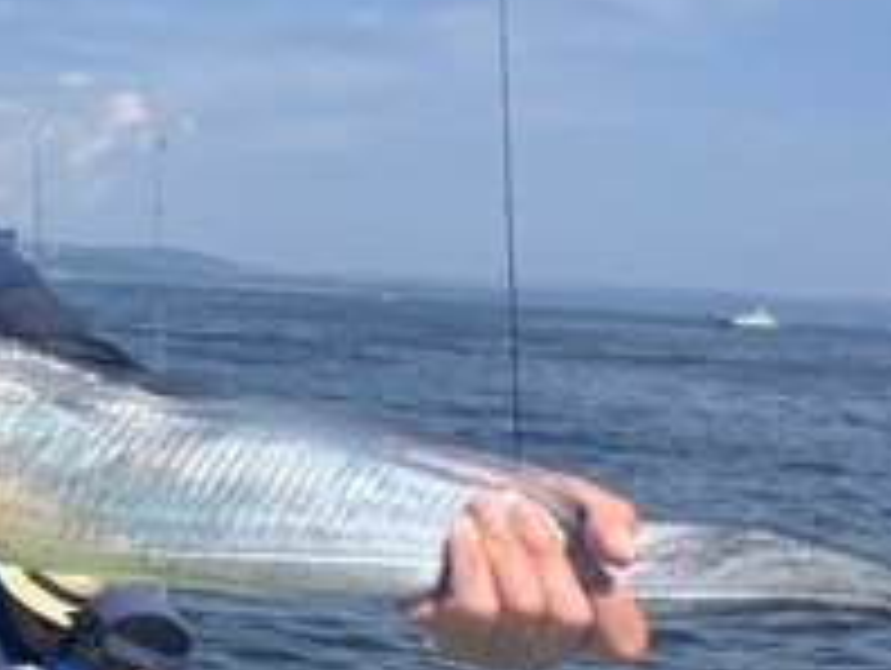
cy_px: 432
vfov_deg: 17.6
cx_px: -230
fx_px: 2165
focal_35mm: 84
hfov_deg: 21.3
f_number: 1.5
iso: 50
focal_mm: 5.7
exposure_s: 1/5882
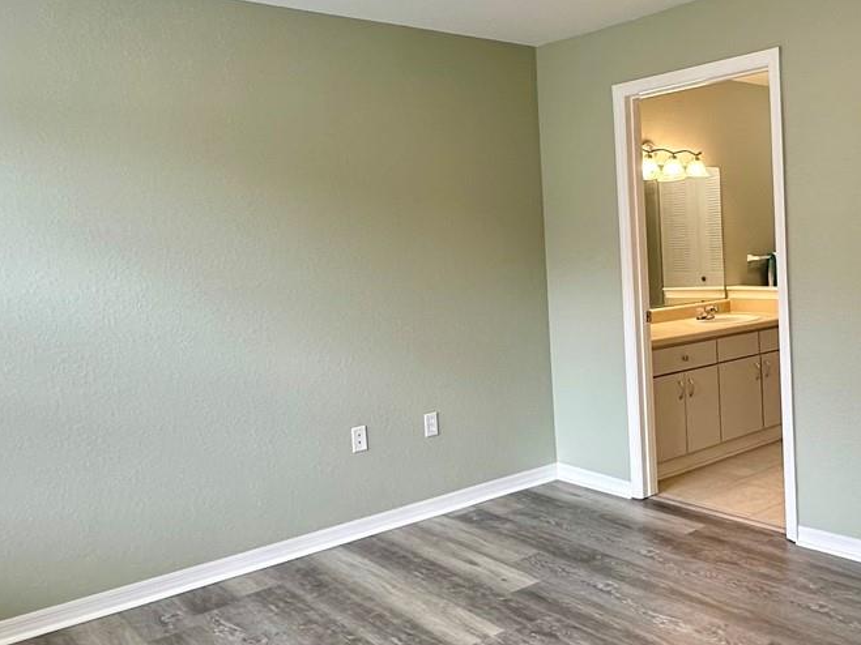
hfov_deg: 52.5
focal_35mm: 34
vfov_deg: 41.7
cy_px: 279
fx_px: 846
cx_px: 601
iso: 100
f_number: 2.2
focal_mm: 2.22
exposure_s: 1/120
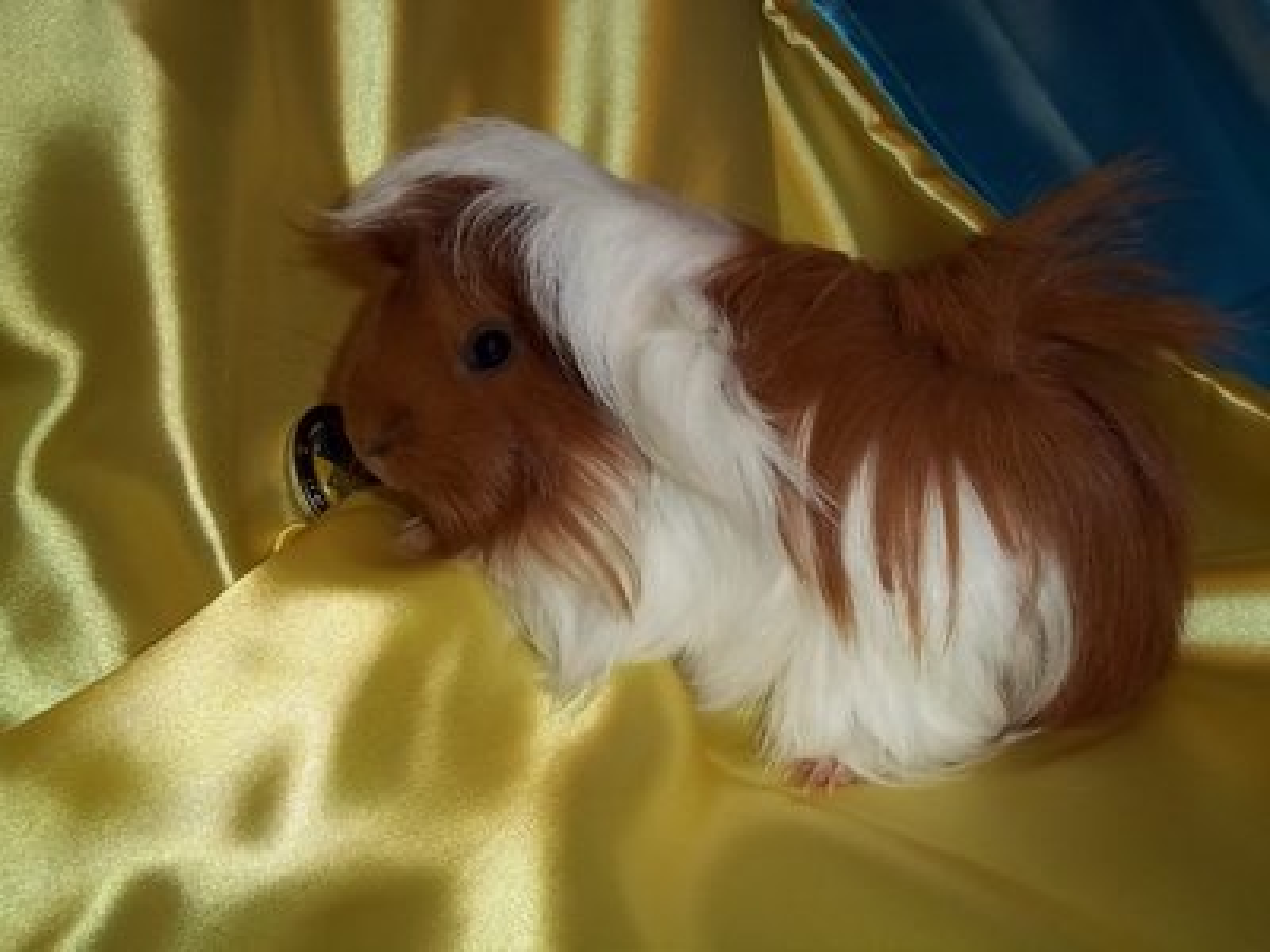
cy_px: 476
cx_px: 635
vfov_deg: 39.7
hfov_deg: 51.4
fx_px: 1321
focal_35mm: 36
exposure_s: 1/30
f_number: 3.1
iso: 80
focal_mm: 6.5
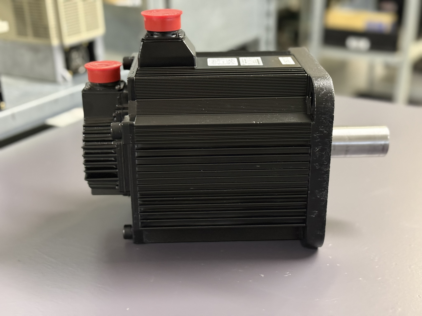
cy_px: 158
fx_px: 585
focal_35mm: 48
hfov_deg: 39.7
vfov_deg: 30.3
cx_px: 211
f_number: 1.78
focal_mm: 6.76
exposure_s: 1/25
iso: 640
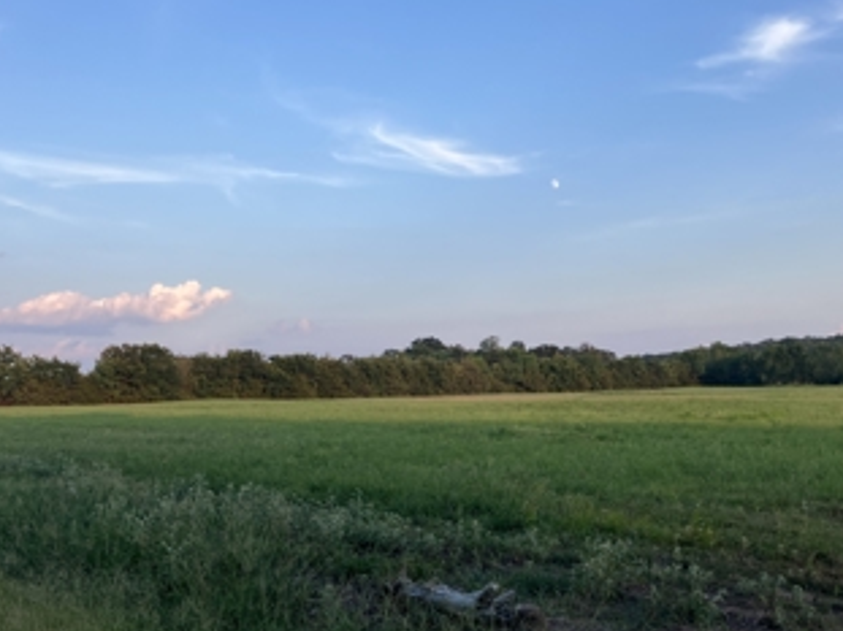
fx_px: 876
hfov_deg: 51.4
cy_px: 352
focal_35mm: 36
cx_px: 428
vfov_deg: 39.6
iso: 32
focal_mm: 3.99
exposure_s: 1/463
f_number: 1.8
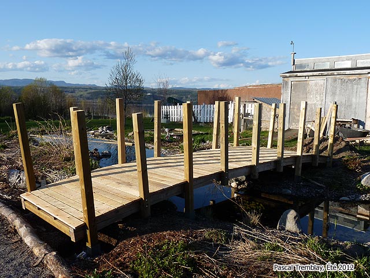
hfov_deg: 56.8
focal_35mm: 32
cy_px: 139
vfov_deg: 44.2
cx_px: 185
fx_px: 342
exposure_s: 1/320
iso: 100
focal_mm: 4.8
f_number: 5.6
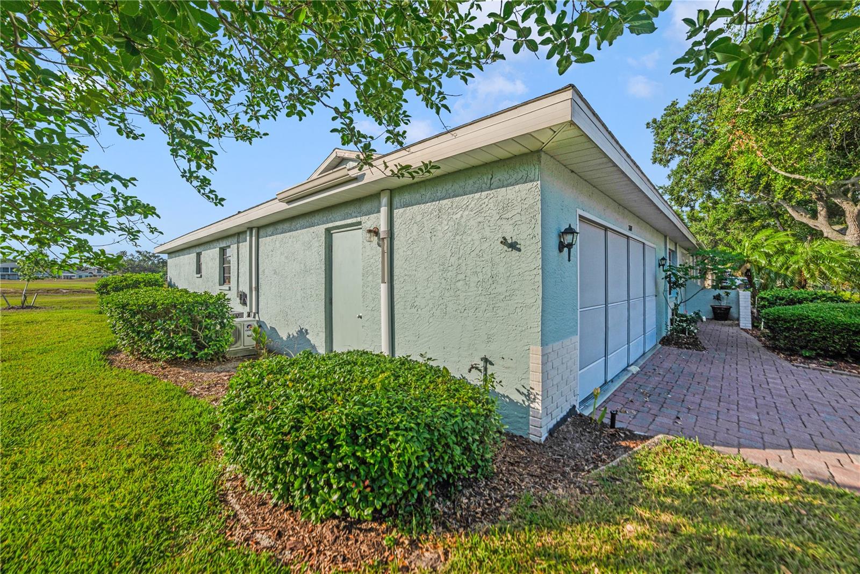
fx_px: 334
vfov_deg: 81.2
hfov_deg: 104.2
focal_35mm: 14
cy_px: 287
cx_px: 430
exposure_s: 1/640
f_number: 9
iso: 160
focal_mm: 14
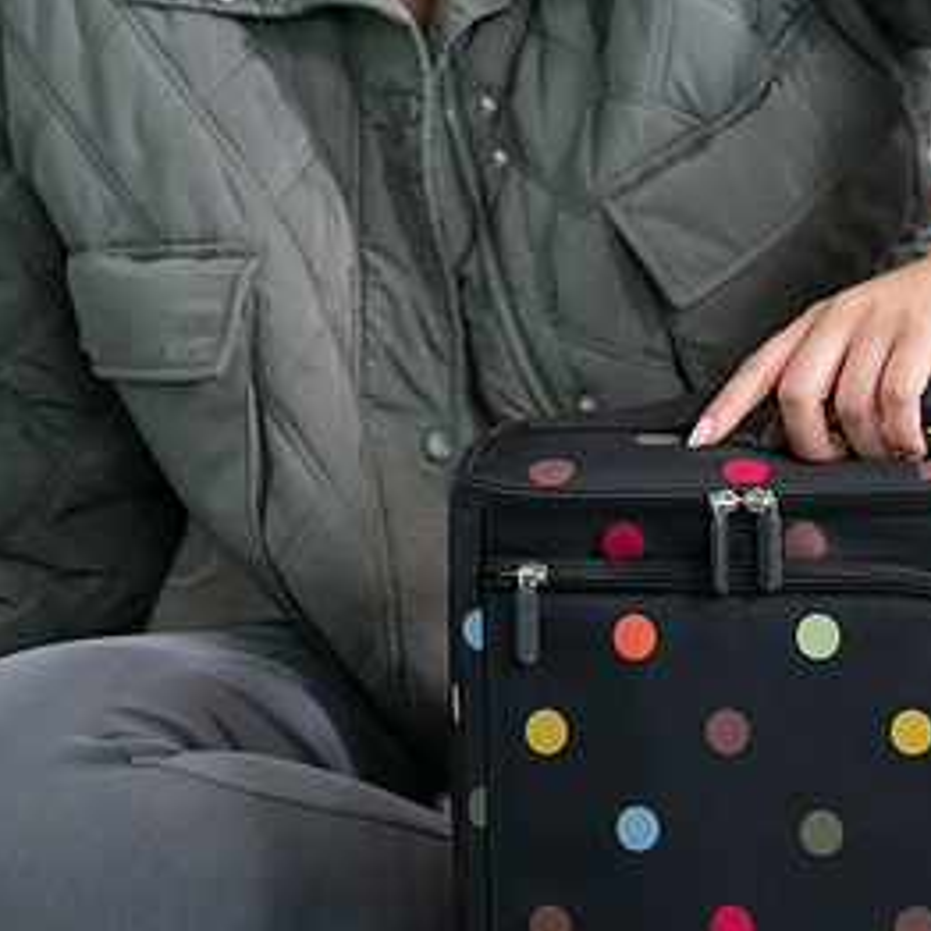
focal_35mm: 135
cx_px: 760
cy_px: 59
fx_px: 4108
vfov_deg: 12.8
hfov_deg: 12.9
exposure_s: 1/250
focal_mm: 48
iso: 4000
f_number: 5
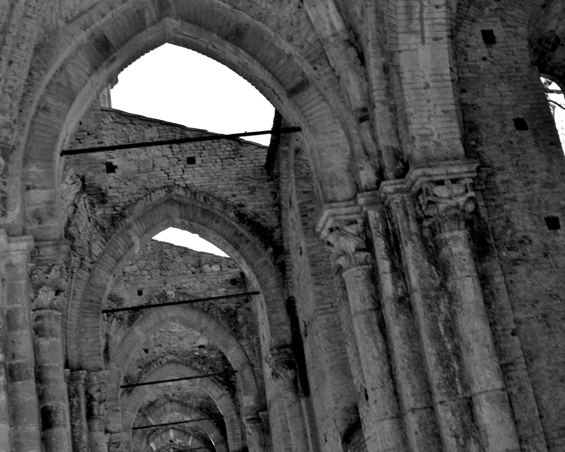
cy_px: 239
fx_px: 853
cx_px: 282
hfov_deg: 36.6
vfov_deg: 29.7
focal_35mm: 51
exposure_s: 1/13
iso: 100
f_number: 16
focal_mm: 24
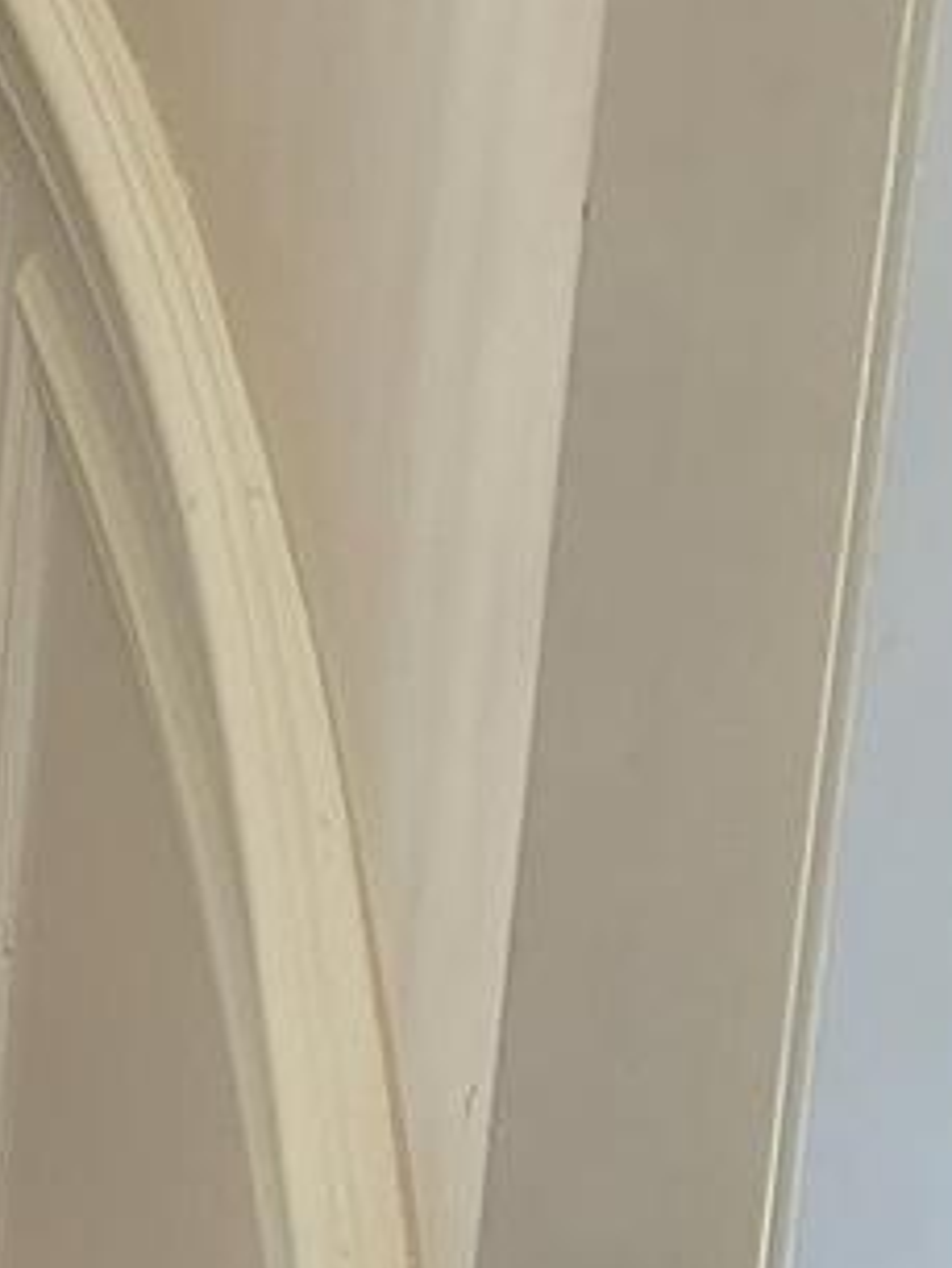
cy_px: 1418
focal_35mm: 126
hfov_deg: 10.4
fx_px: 4617
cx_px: -1181
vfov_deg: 15.2
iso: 320
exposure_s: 1/120
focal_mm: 7
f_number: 1.8
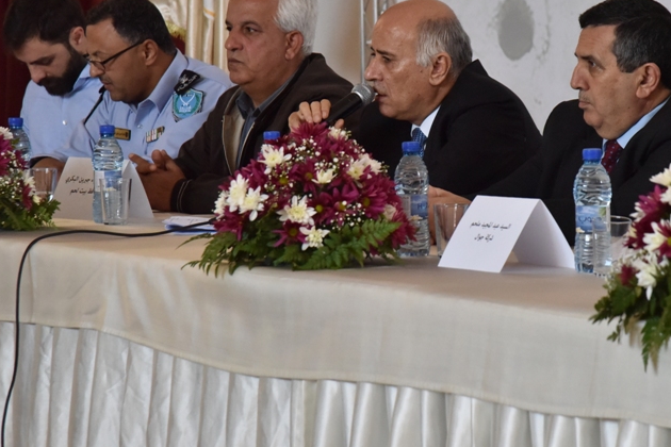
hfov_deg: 10.5
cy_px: 167
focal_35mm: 195
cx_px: 427
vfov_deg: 7.0
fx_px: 3634
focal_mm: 120
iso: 2500
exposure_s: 1/200
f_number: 7.1
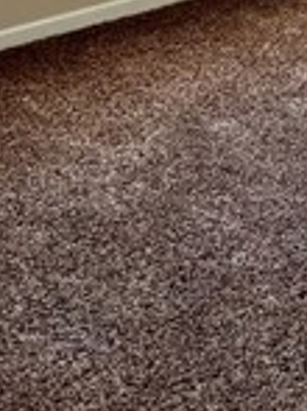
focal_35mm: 113
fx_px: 1338
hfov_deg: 12.0
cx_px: 561
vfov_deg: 14.8
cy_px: -372
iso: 100
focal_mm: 5.7
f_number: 1.5
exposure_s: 1/120
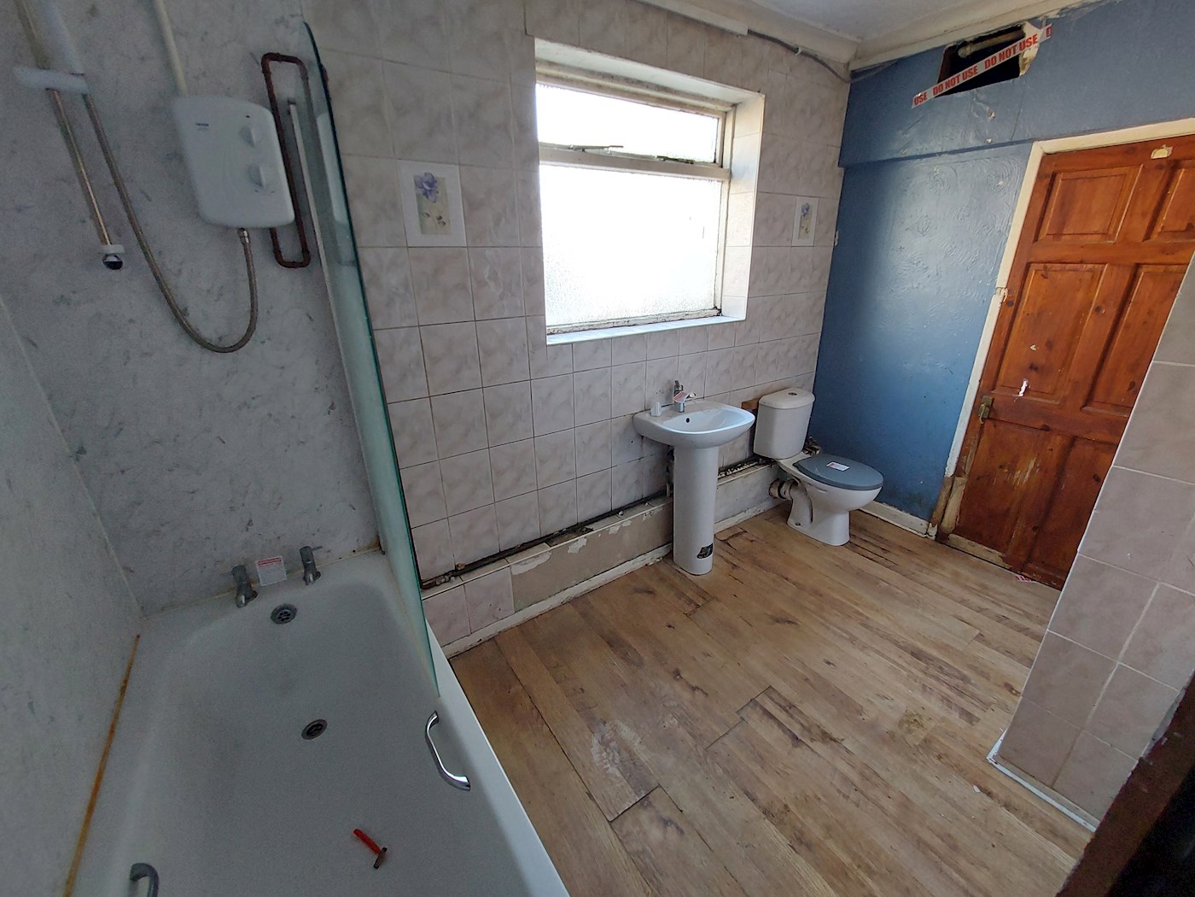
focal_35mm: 13
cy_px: 448
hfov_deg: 106.2
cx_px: 598
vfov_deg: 89.9
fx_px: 449
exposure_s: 1/50
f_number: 2.2
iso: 125
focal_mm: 1.74
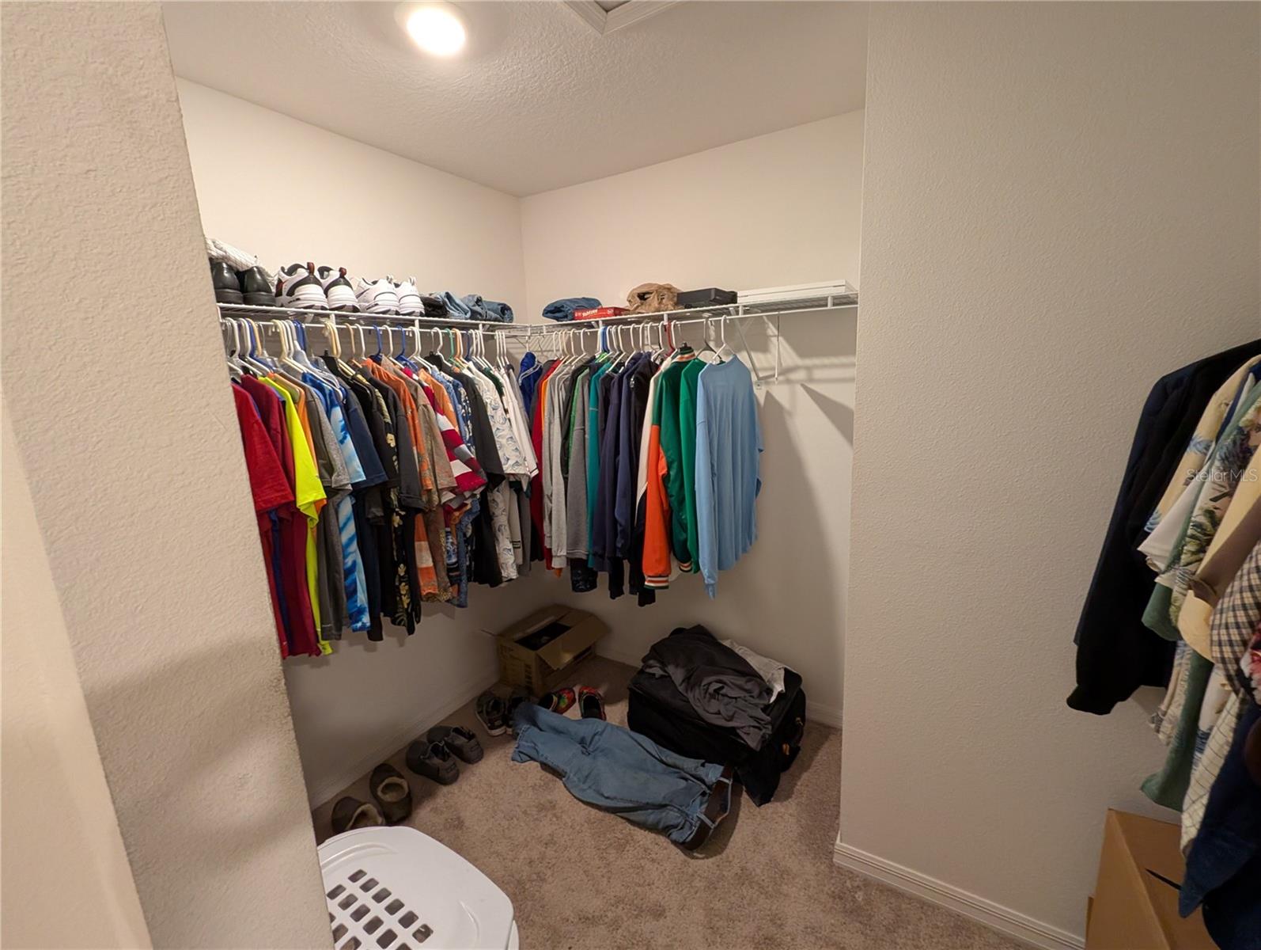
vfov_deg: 90.1
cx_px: 630
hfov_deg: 106.1
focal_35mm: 13
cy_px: 475
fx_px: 474
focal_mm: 1.95
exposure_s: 1/40
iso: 313
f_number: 2.2
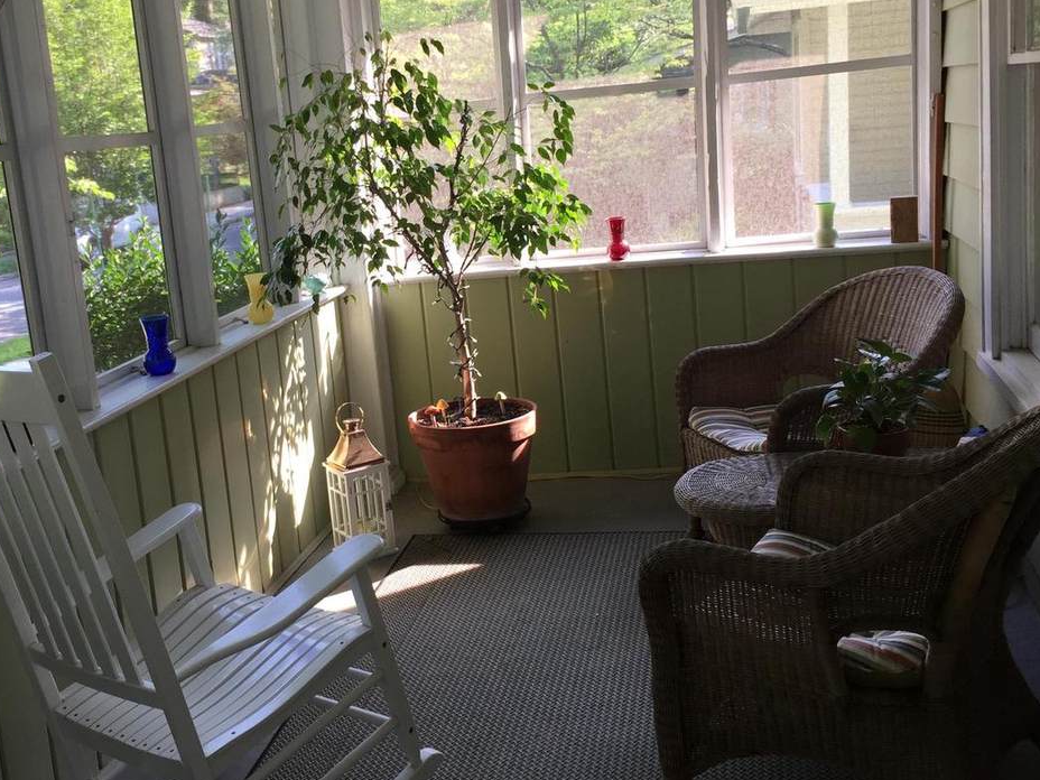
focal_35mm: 40
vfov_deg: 35.9
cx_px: 398
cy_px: 338
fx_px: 1202
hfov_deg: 46.4
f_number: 2.2
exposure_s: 1/60
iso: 32
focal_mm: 4.15
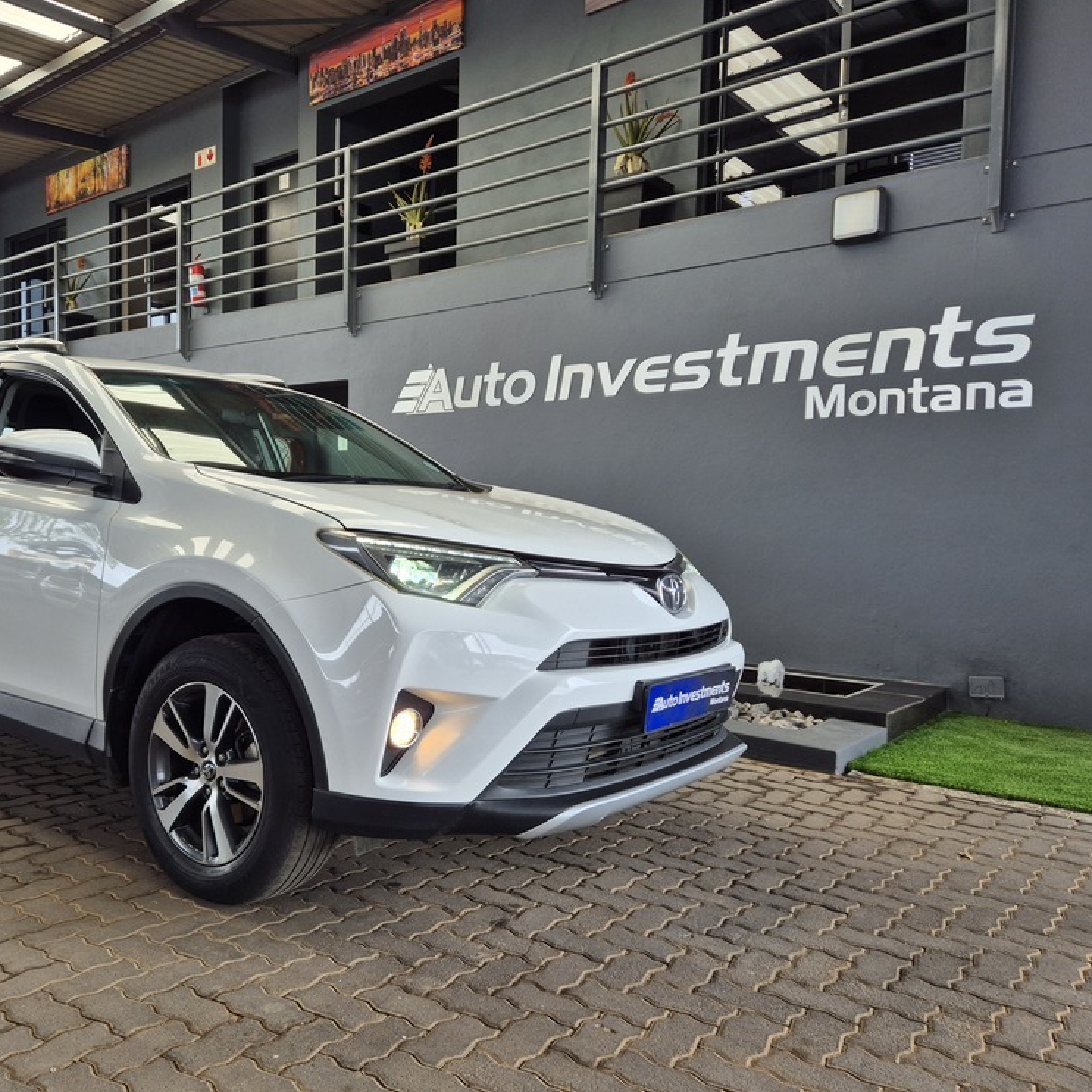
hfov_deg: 56.4
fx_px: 999
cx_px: 392
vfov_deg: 57.3
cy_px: 545
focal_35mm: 28
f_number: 1.8
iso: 50
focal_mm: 5.4
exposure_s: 1/234
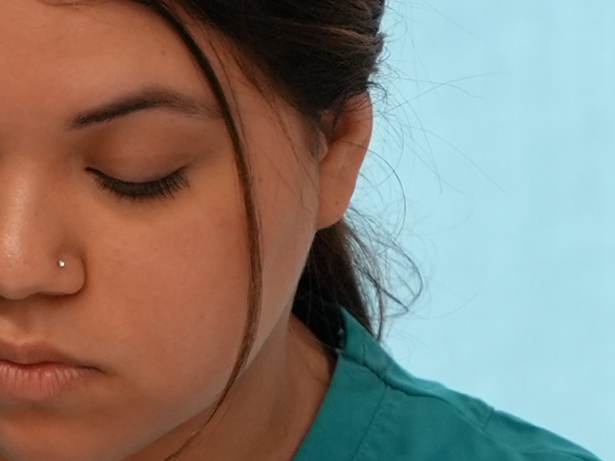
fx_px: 12610
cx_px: 138
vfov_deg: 2.1
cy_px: 550
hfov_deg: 2.8
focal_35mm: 710
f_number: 4
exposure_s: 1/160
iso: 1250
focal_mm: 134
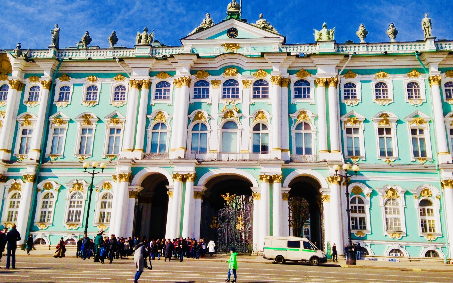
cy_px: 114
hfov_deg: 54.0
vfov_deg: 35.2
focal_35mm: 36
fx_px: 444
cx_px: 232
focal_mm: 4.12
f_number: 2.4
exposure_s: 1/2857
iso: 50
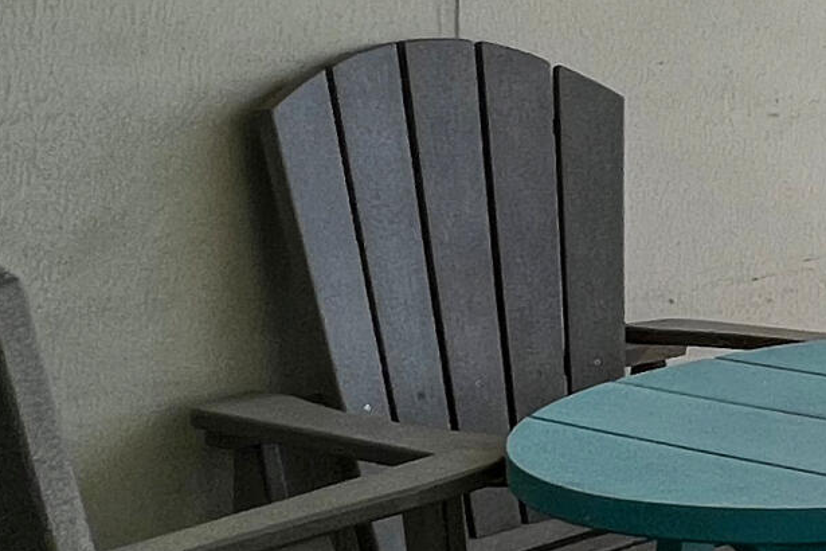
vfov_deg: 20.4
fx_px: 1514
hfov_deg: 20.0
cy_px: 110
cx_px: 1555
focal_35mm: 66
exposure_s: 1/2660
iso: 32
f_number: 1.8
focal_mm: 1.57
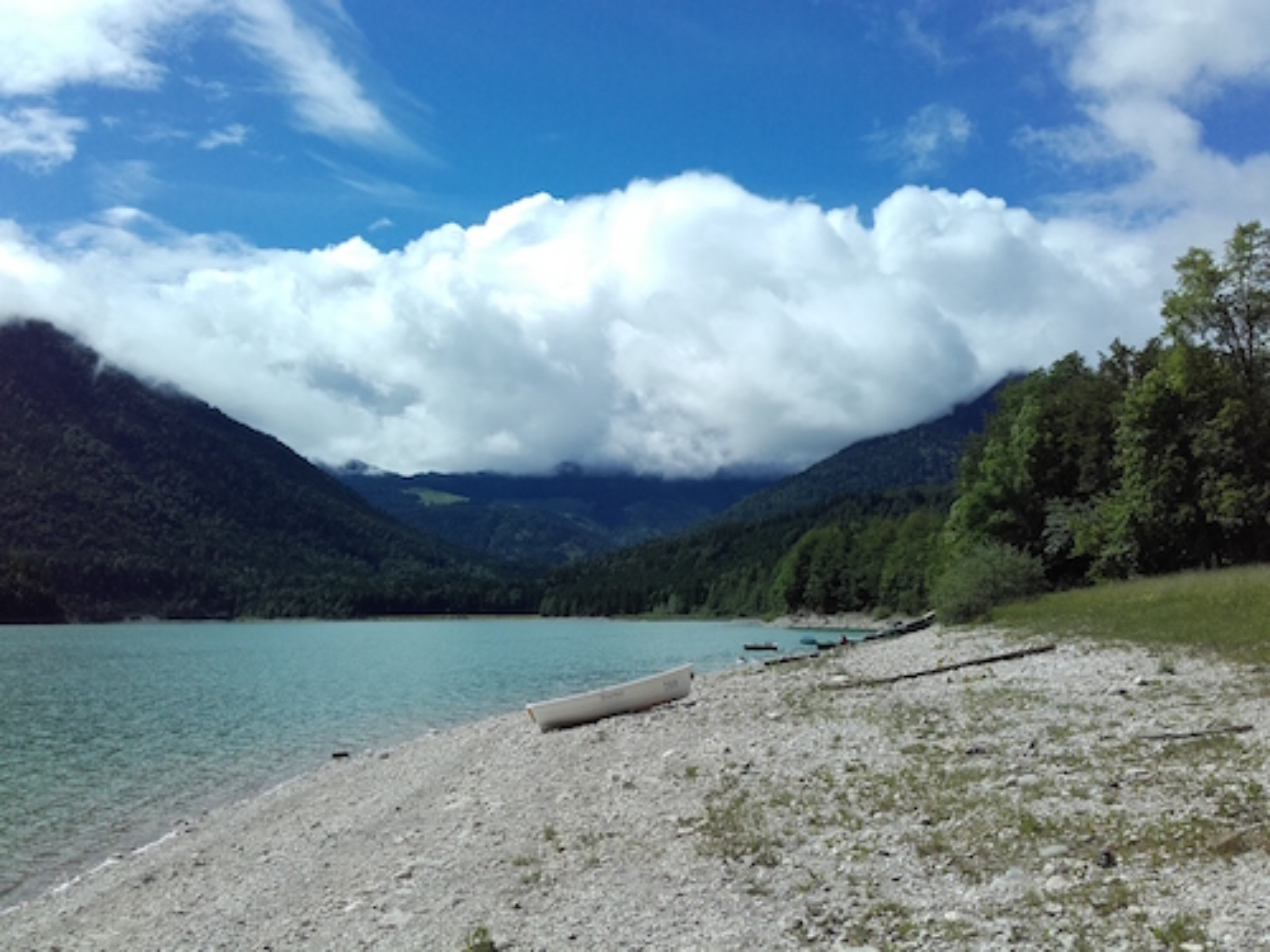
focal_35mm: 31
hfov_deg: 58.4
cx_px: 635
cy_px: 476
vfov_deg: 45.4
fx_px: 1137
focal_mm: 3.31
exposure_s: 1/2114
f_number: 2.2
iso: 50
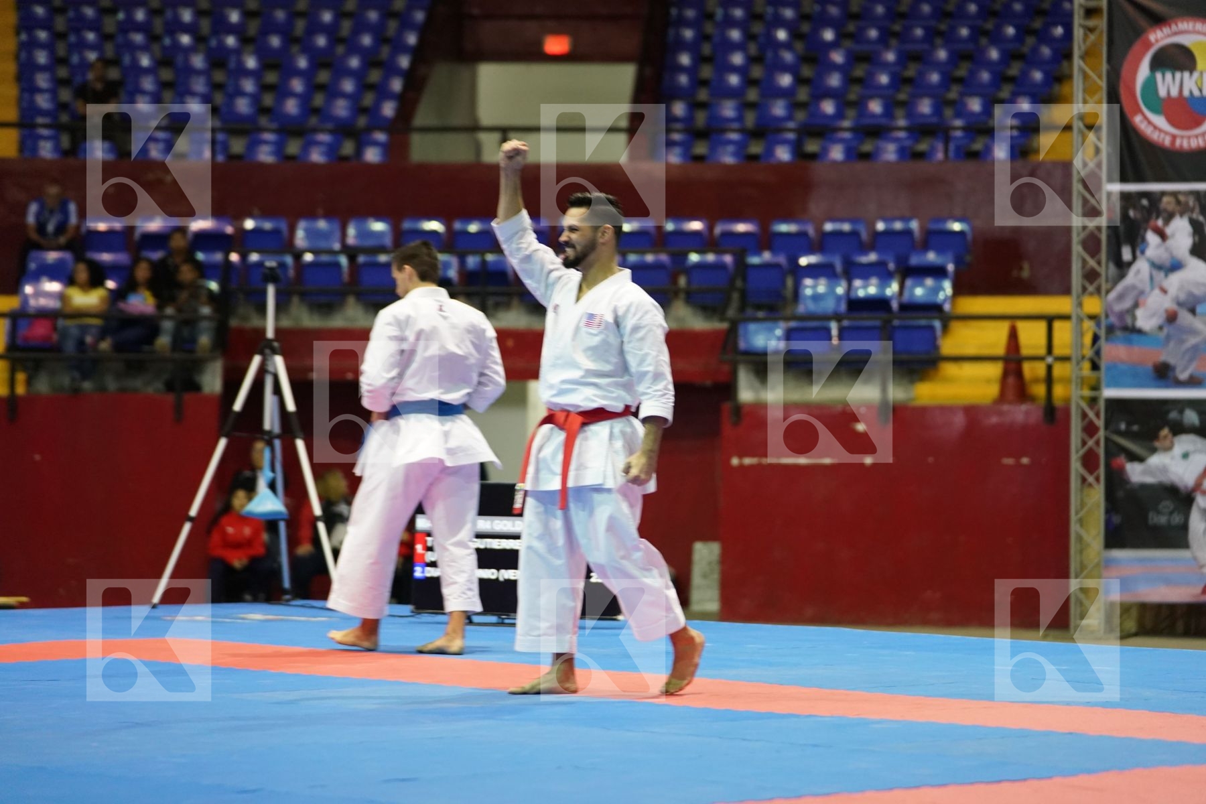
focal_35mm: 119
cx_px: 603
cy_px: 402
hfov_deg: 17.2
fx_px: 3986
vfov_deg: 11.5
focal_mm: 119
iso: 4000
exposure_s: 1/250
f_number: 2.8
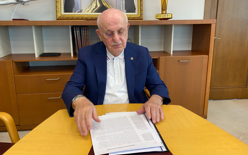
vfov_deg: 44.4
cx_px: 122
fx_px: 189
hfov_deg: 66.5
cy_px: 65
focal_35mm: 28
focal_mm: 4.25
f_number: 1.8
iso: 100
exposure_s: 1/50
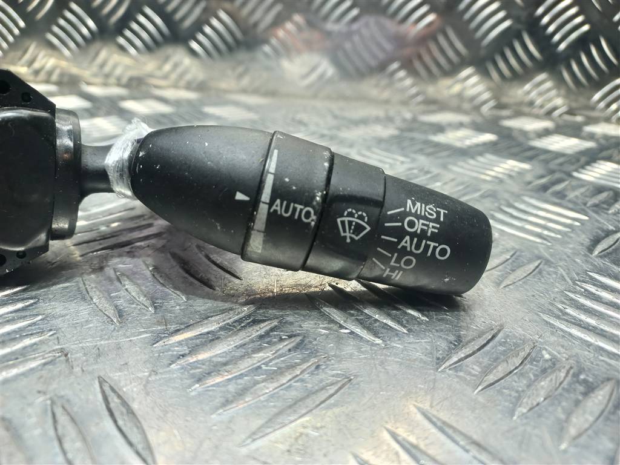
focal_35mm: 25
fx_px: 448
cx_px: 310
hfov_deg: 69.4
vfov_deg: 54.9
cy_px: 232
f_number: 1.8
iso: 50
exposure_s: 1/50
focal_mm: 4.6
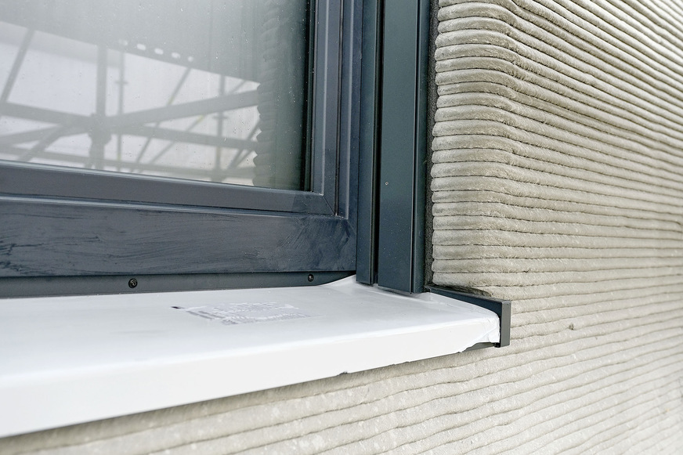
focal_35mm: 36
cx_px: 342
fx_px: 683
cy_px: 228
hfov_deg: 53.1
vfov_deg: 36.9
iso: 800
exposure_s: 1/60
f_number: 3.6
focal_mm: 24.2
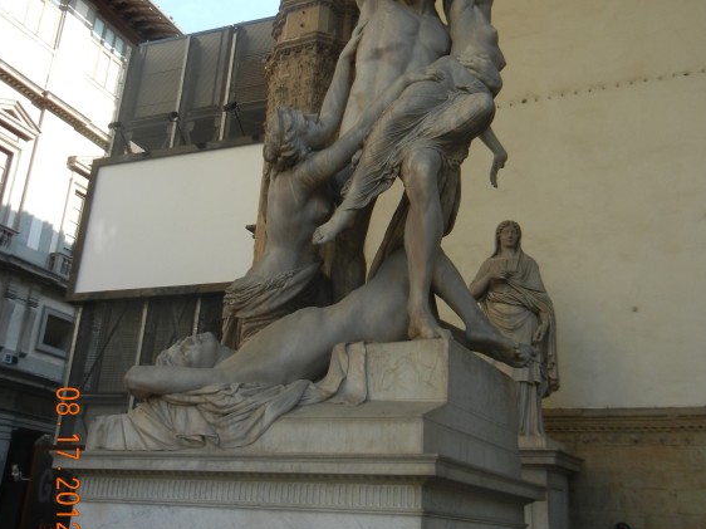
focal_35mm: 41
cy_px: 201
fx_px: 836
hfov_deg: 45.8
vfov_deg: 34.9
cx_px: 354
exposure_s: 1/342
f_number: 3.5
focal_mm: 5.4
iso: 160
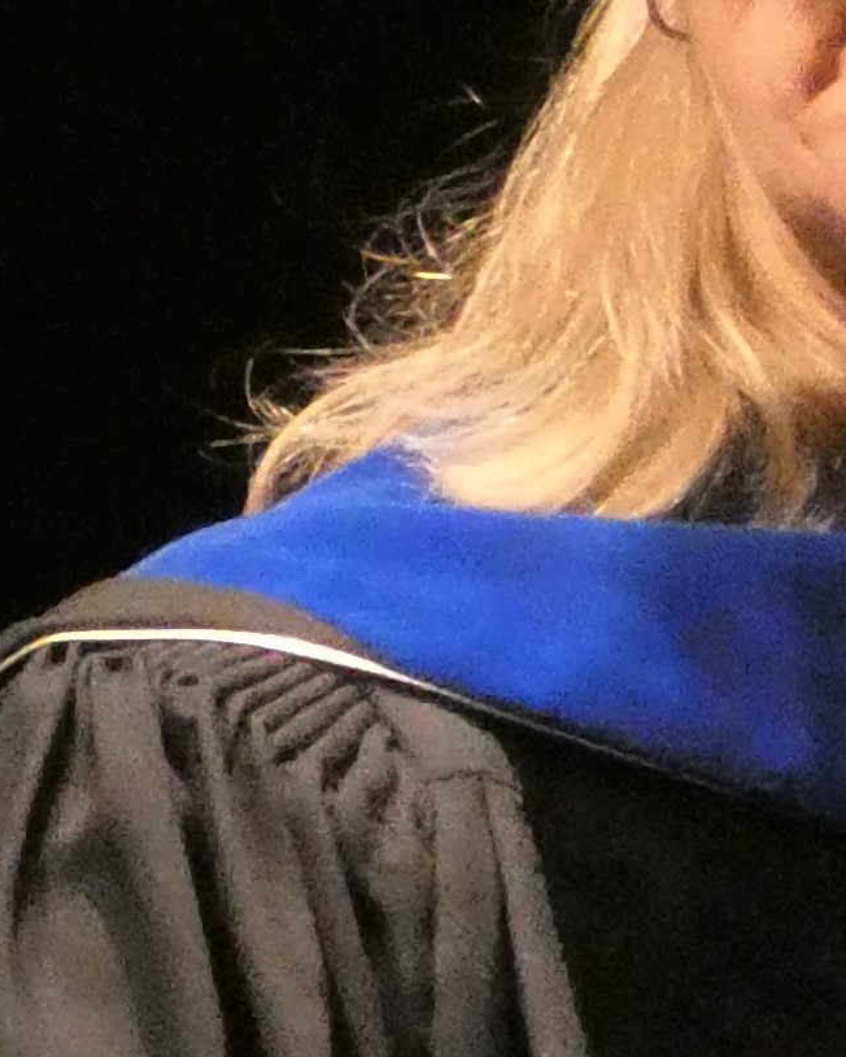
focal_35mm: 888
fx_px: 27793
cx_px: 2009
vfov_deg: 2.2
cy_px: 2220
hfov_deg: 1.7
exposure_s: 1/60
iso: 1600
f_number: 5.4
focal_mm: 25.6
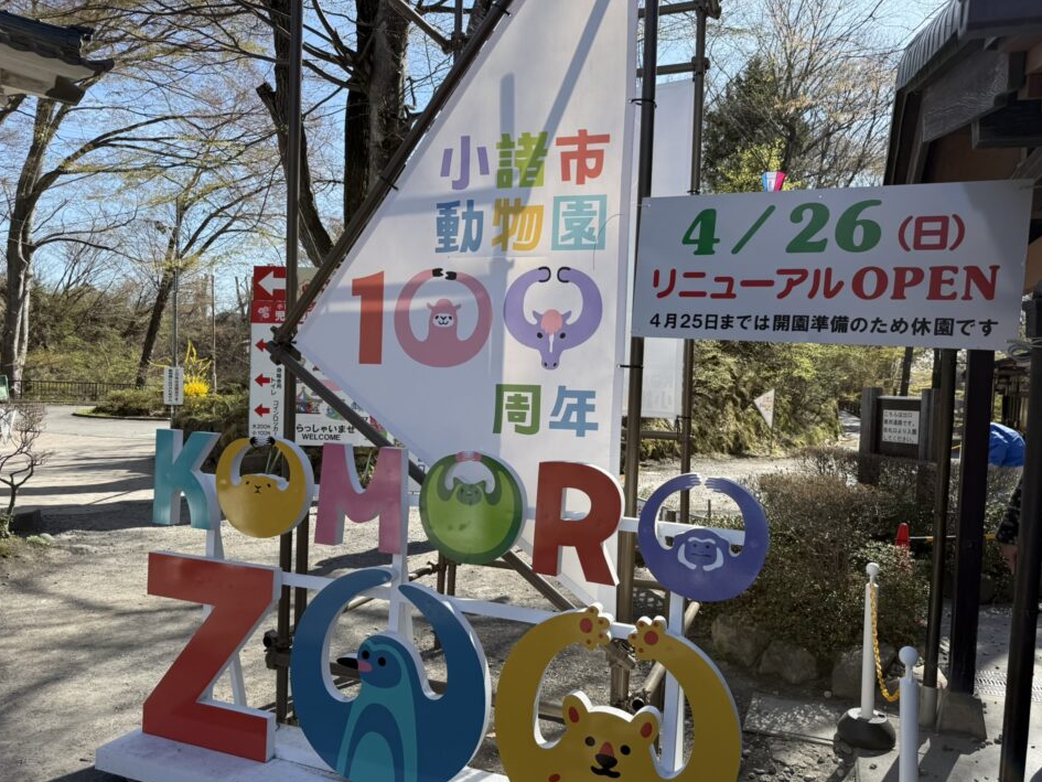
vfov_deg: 53.1
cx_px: 536
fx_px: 783
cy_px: 405
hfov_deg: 67.3
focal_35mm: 26
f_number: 1.78
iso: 80
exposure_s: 1/2000
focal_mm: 6.76
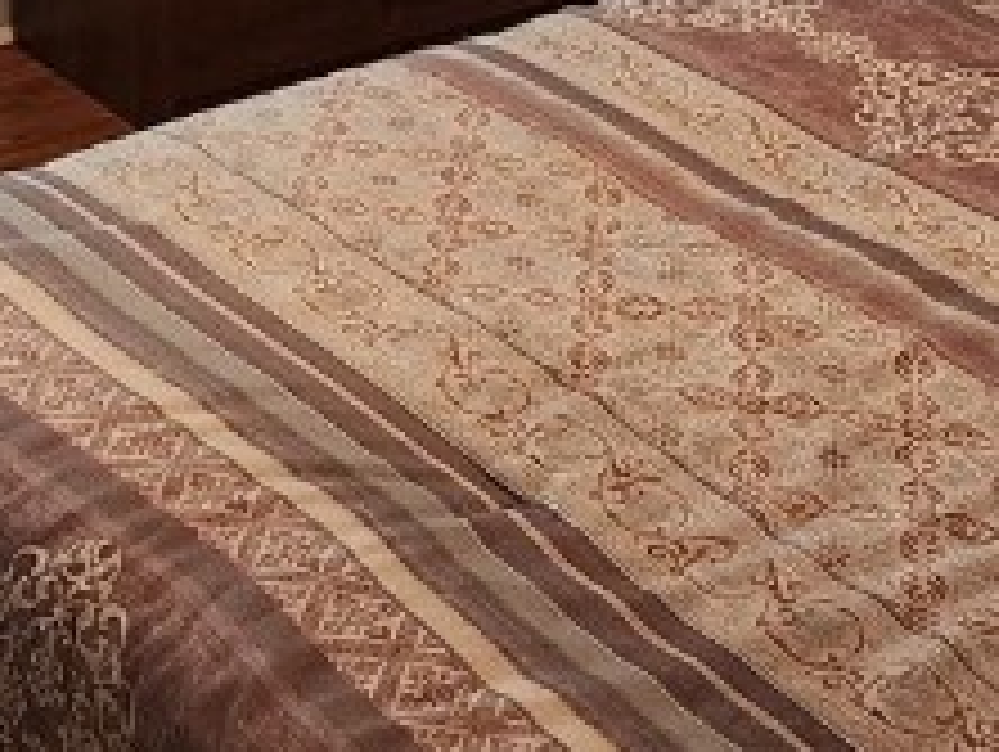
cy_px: -374
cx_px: 234
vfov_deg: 13.2
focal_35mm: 106
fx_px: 3062
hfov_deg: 18.4
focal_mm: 6.4
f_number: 1.8
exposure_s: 1/120
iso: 250
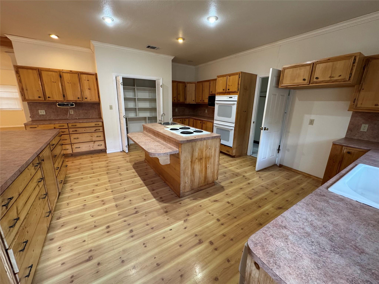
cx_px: 190
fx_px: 153
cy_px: 142
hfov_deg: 102.1
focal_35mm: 14
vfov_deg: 85.7
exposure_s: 1/60
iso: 250
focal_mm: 2.22
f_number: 2.2
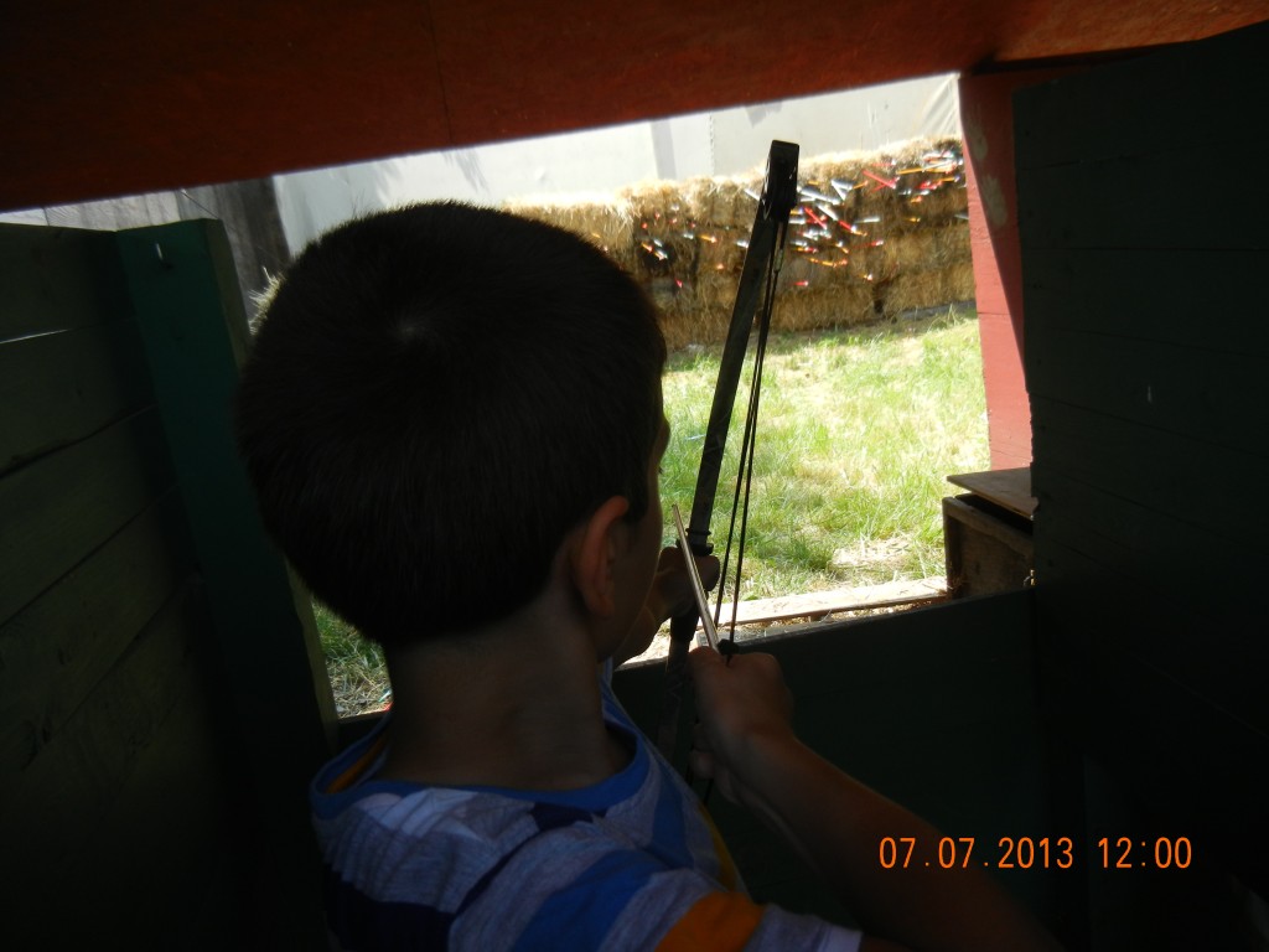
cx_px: 634
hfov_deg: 60.0
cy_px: 476
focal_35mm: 30
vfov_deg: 46.8
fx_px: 1100
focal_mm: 5.4
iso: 160
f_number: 3.5
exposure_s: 1/351
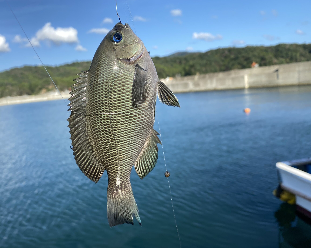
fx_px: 258
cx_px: 142
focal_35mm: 28
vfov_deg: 51.5
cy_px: 123
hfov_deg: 62.1
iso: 32
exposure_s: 1/2066
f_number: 1.8
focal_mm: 4.25
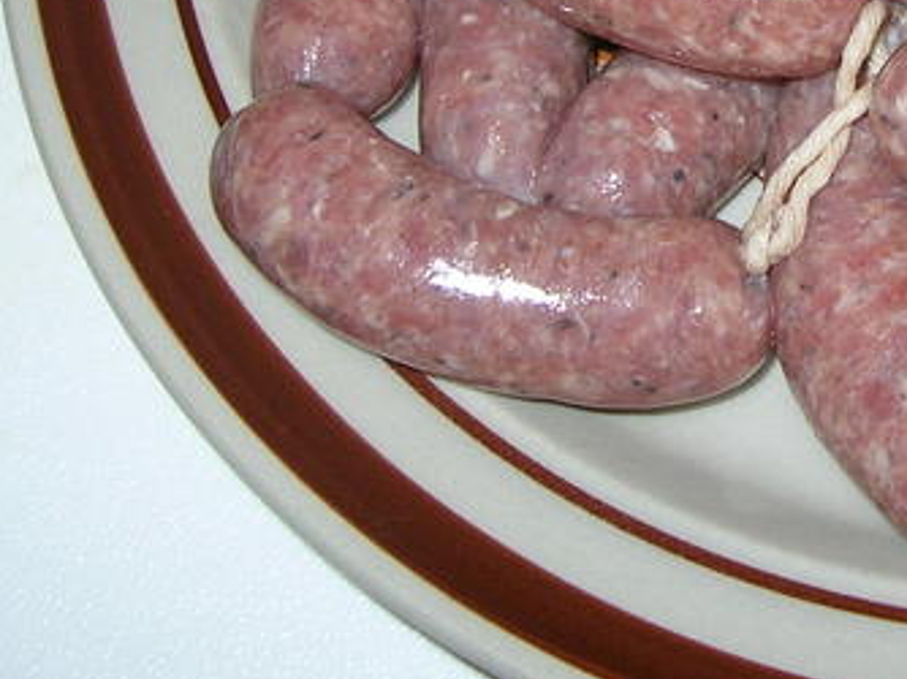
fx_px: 2540
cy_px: -61
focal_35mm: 97
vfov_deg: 14.9
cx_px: 1070
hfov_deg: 19.2
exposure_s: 1/60.1
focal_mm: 6
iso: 50
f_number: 2.7
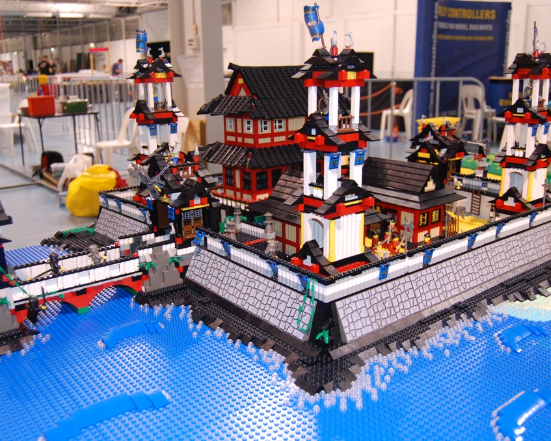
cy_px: 221
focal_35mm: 34
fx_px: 555
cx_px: 273
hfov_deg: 52.8
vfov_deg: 43.4
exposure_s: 1/8
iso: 800
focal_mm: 20
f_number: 4
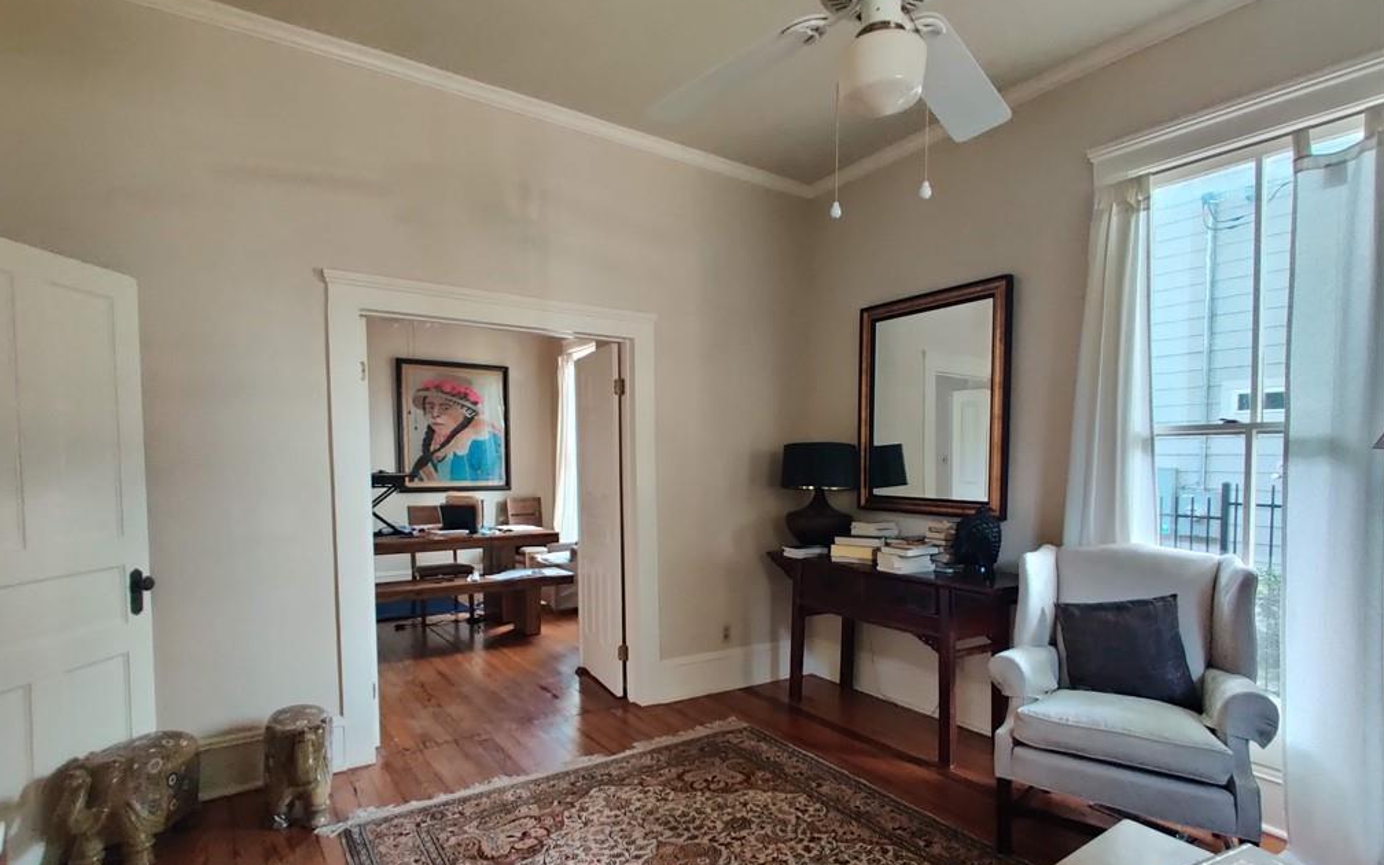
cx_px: 685
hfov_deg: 105.3
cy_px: 486
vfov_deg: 78.3
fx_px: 528
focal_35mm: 14
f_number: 2.2
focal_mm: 2.25
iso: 800
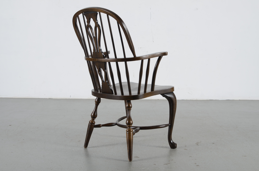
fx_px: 377
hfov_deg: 37.9
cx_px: 130
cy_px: 86
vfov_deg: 25.6
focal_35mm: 52
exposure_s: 1/125
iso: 100
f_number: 6.3
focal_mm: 35
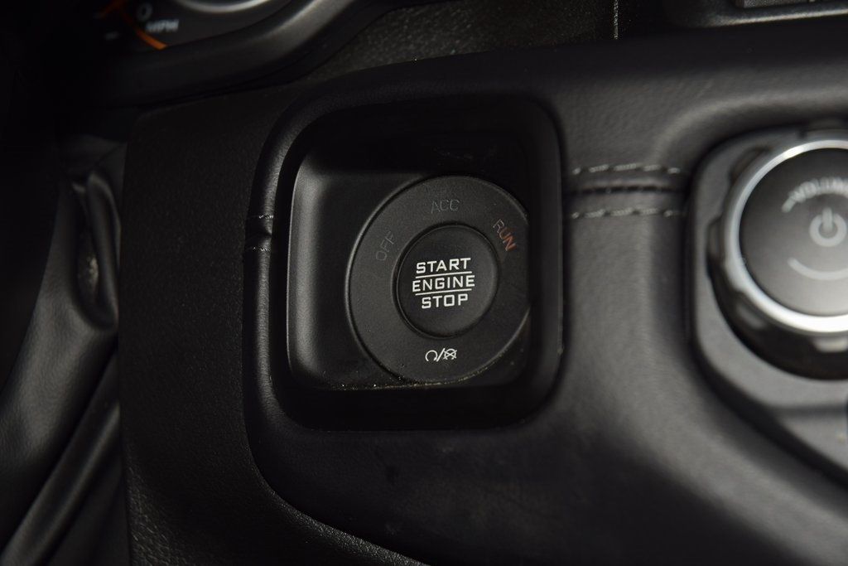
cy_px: 283
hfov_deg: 19.5
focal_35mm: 105
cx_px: 424
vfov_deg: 13.0
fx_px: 2474
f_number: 8
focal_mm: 70
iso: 100
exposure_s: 1/125
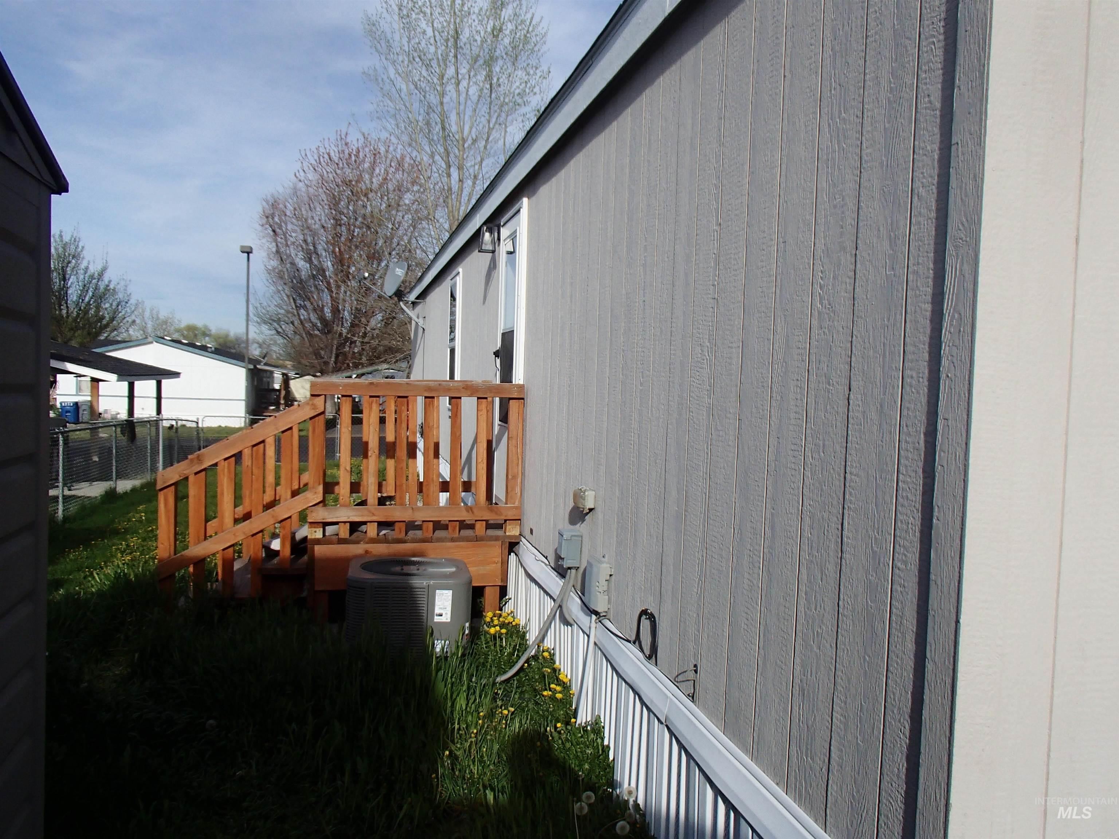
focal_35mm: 28
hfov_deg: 63.4
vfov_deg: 49.7
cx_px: 560
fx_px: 905
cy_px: 420
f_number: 11
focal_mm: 5
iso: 100
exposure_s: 1/200
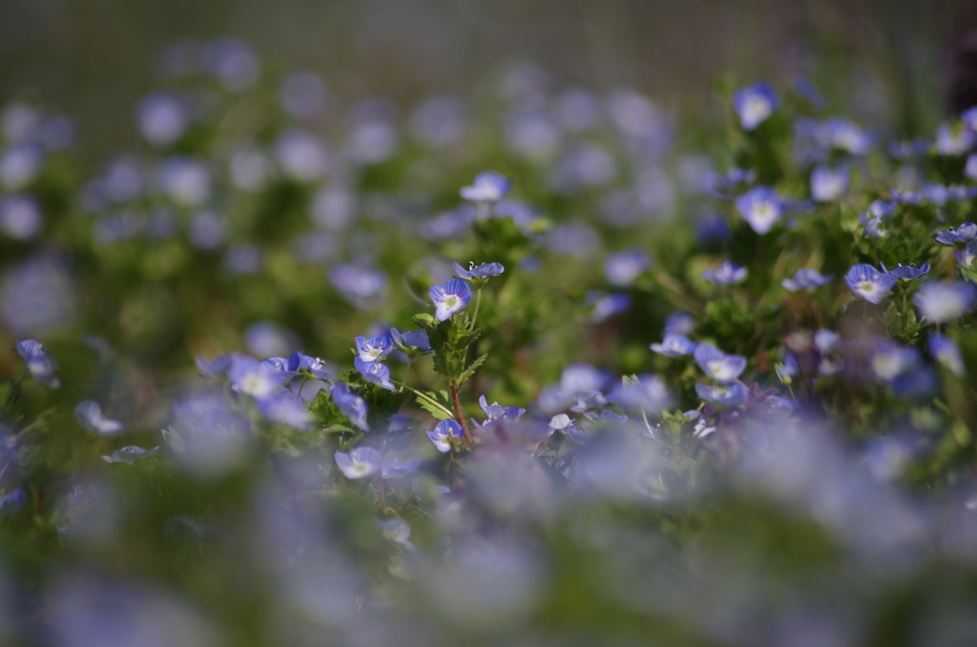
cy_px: 324
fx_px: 8530
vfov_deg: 4.3
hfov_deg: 6.6
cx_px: 488
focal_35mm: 315
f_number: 4.5
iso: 100
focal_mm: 210
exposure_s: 1/800
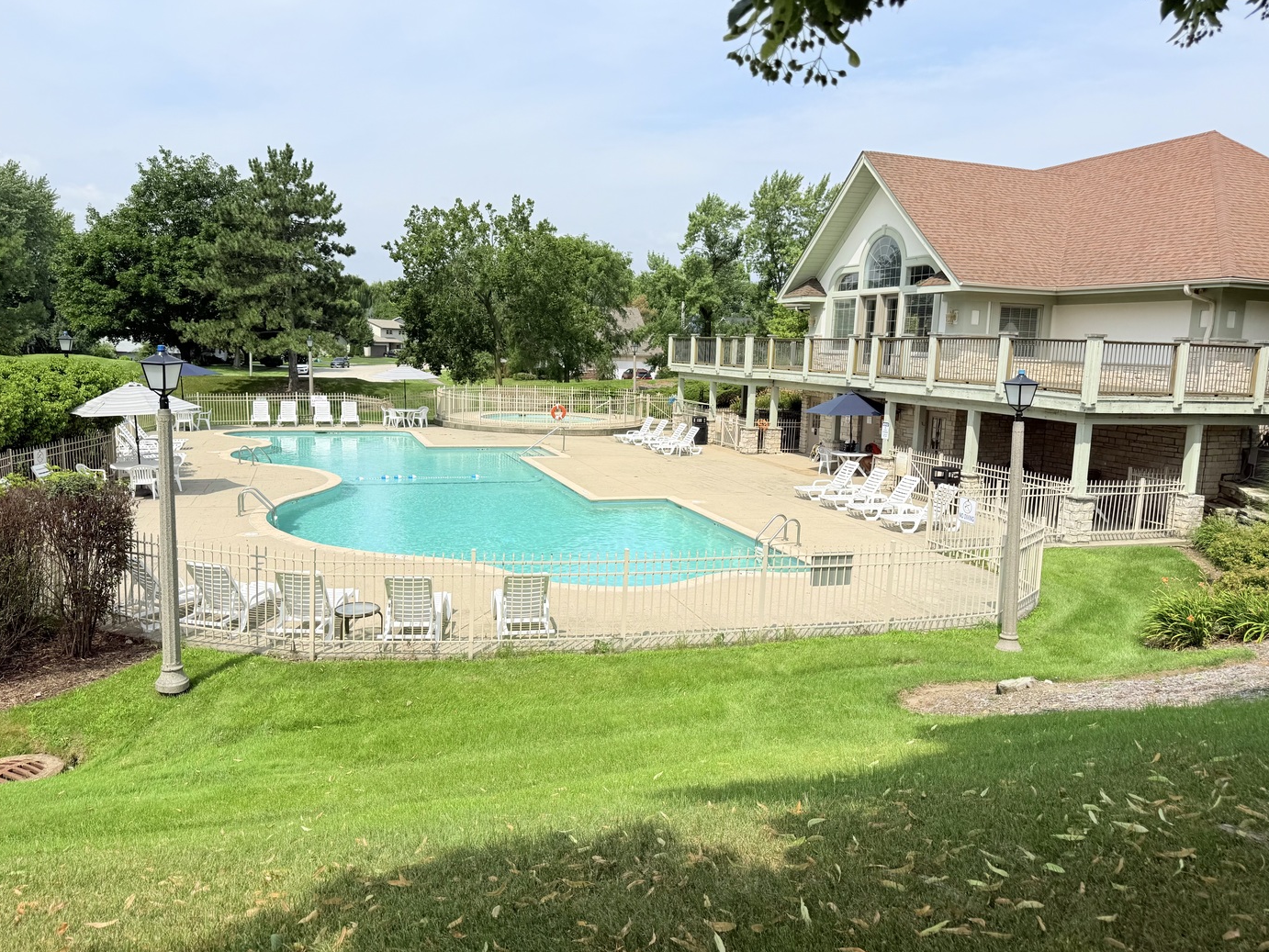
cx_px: 619
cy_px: 464
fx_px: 917
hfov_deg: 69.4
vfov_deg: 54.9
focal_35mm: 25
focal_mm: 6.76
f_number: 1.78
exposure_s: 1/6173
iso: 80
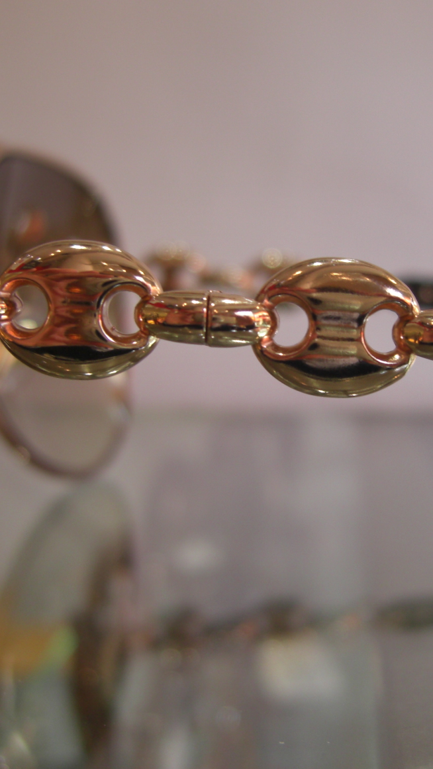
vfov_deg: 36.6
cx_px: 284
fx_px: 1163
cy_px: 376
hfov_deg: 21.0
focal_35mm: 57
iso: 80
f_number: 2.8
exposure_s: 1/60
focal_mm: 7.9
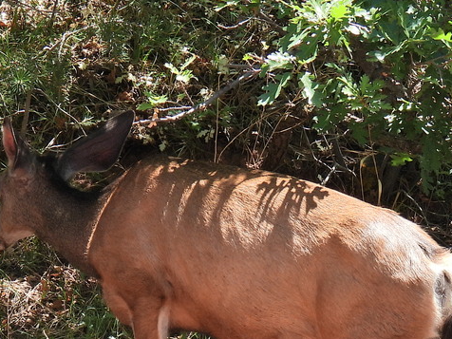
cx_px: 324
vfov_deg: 3.0
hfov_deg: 4.0
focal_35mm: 497
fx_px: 6490
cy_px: 398
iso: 100
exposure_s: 1/250
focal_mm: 33
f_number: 4.5
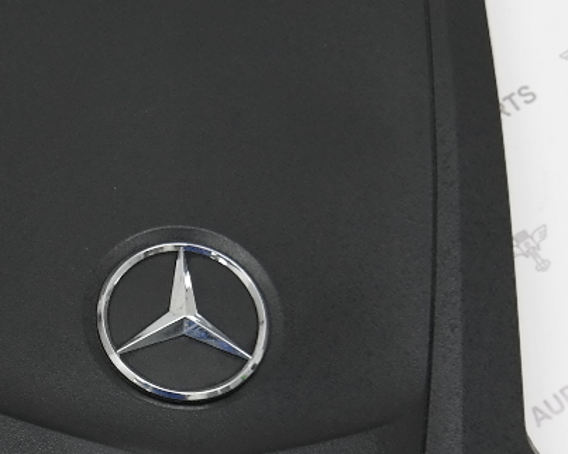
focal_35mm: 145
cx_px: -59
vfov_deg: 10.6
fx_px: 2436
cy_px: 434
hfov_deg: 13.0
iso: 200
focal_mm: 24
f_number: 4
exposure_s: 1/50
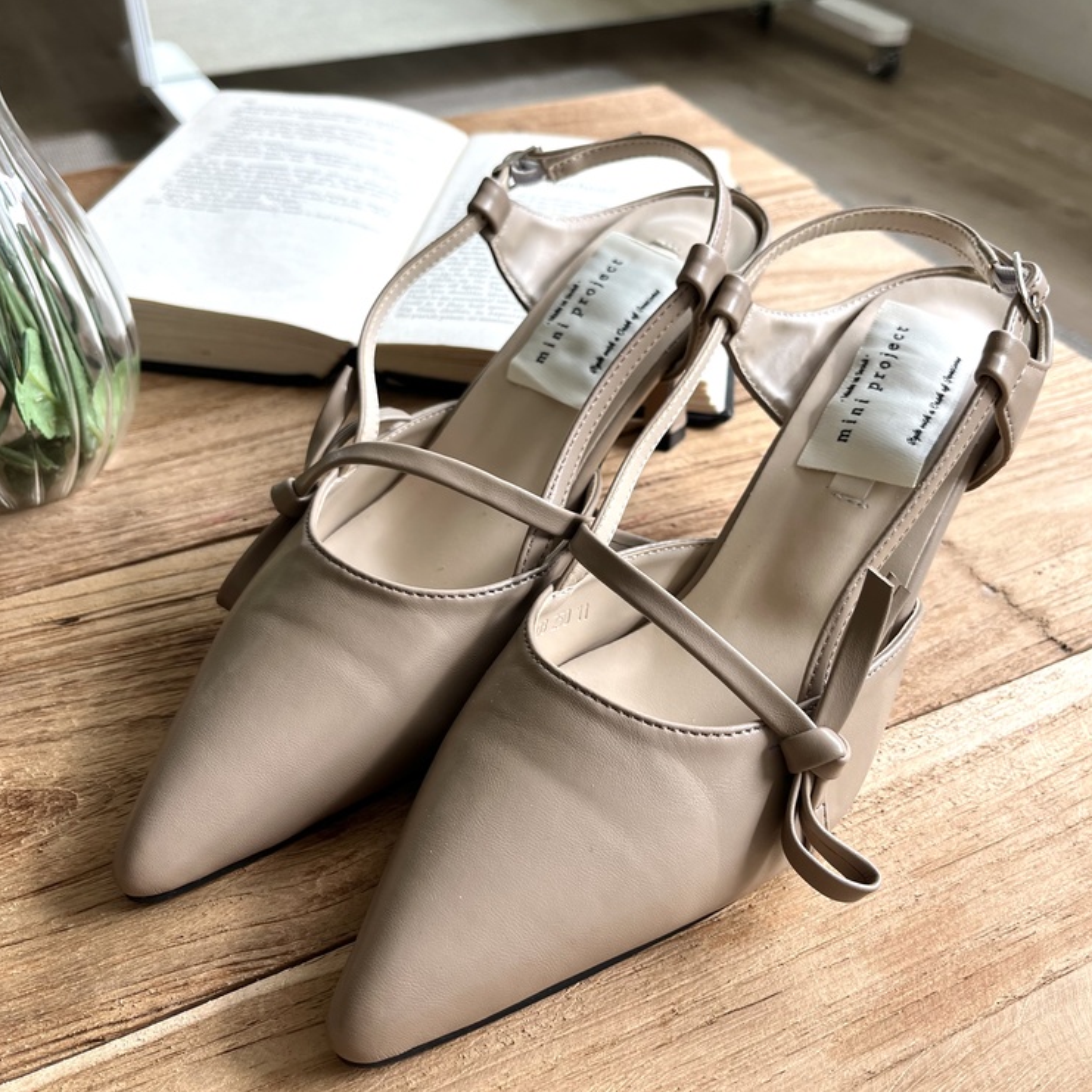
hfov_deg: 52.5
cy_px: 539
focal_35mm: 31
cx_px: 547
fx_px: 1106
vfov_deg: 52.5
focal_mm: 5.1
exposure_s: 1/122
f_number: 1.6
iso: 32
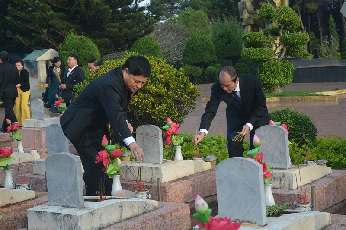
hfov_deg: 29.2
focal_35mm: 69
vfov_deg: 19.7
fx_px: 663
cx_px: 173
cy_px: 115
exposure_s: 1/1000
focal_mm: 46
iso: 720
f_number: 5
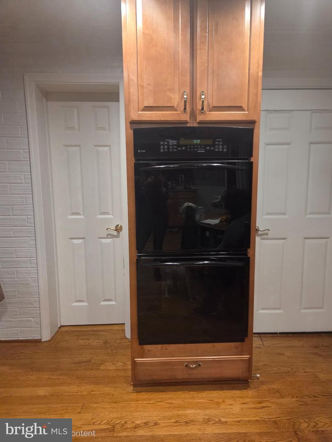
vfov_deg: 73.9
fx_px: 294
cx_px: 166
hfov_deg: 58.9
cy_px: 221
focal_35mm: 23
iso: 1250
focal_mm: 5.4
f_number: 1.8
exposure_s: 1/120
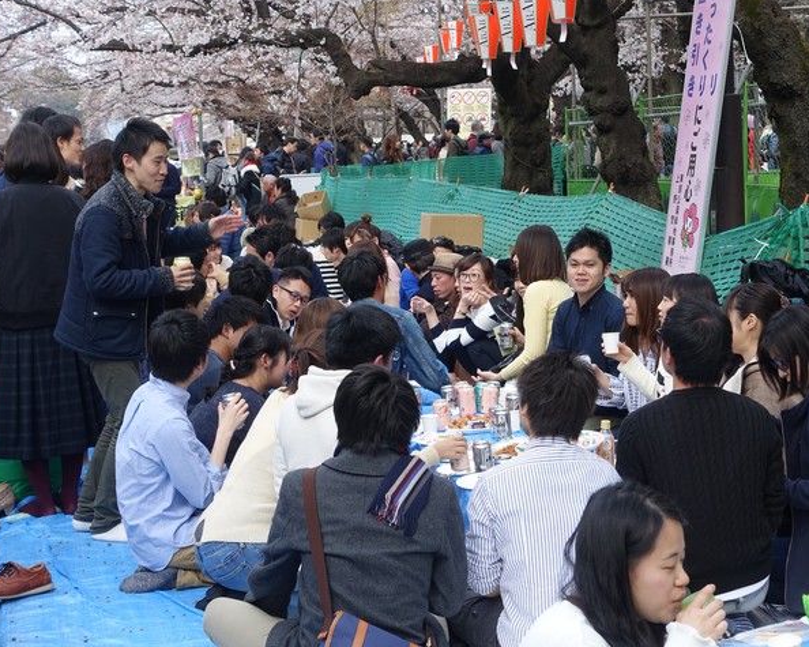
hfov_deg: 25.7
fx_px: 1772
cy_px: 321
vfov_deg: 20.7
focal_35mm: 74
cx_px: 475
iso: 125
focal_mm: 23.9
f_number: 5.6
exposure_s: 1/125
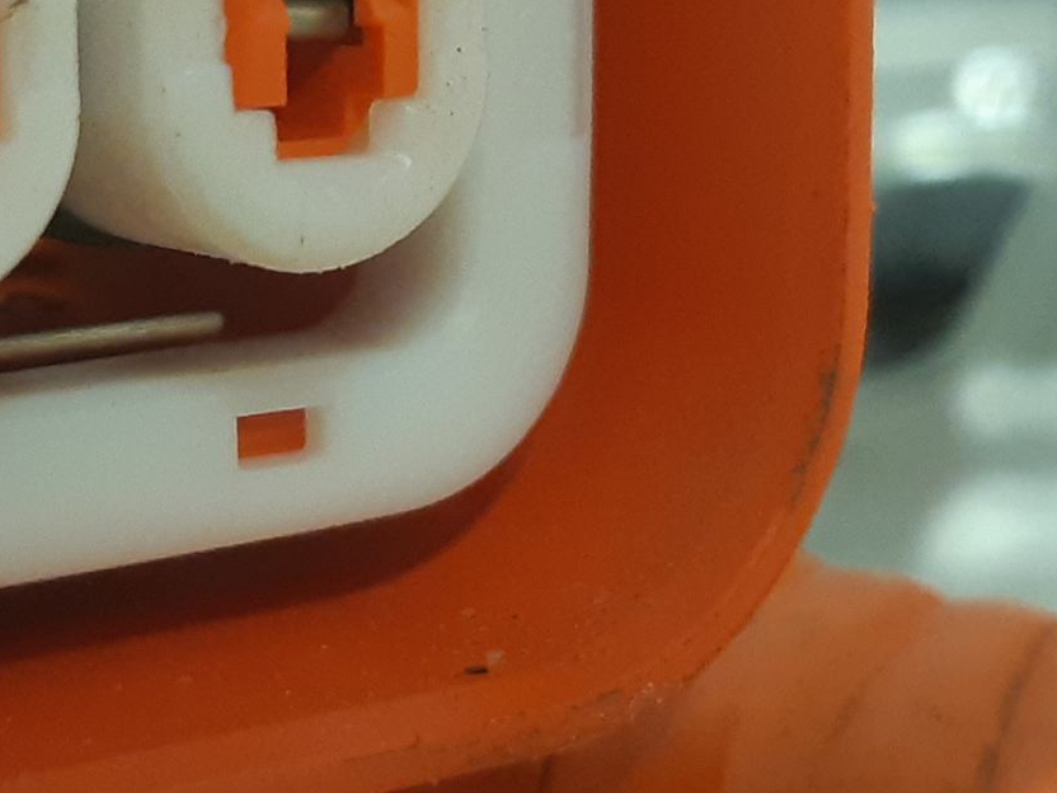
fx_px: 1954
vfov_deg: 22.5
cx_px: 360
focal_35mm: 64
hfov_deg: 30.1
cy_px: 116
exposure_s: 1/33
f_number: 1.7
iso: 200
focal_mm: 3.93
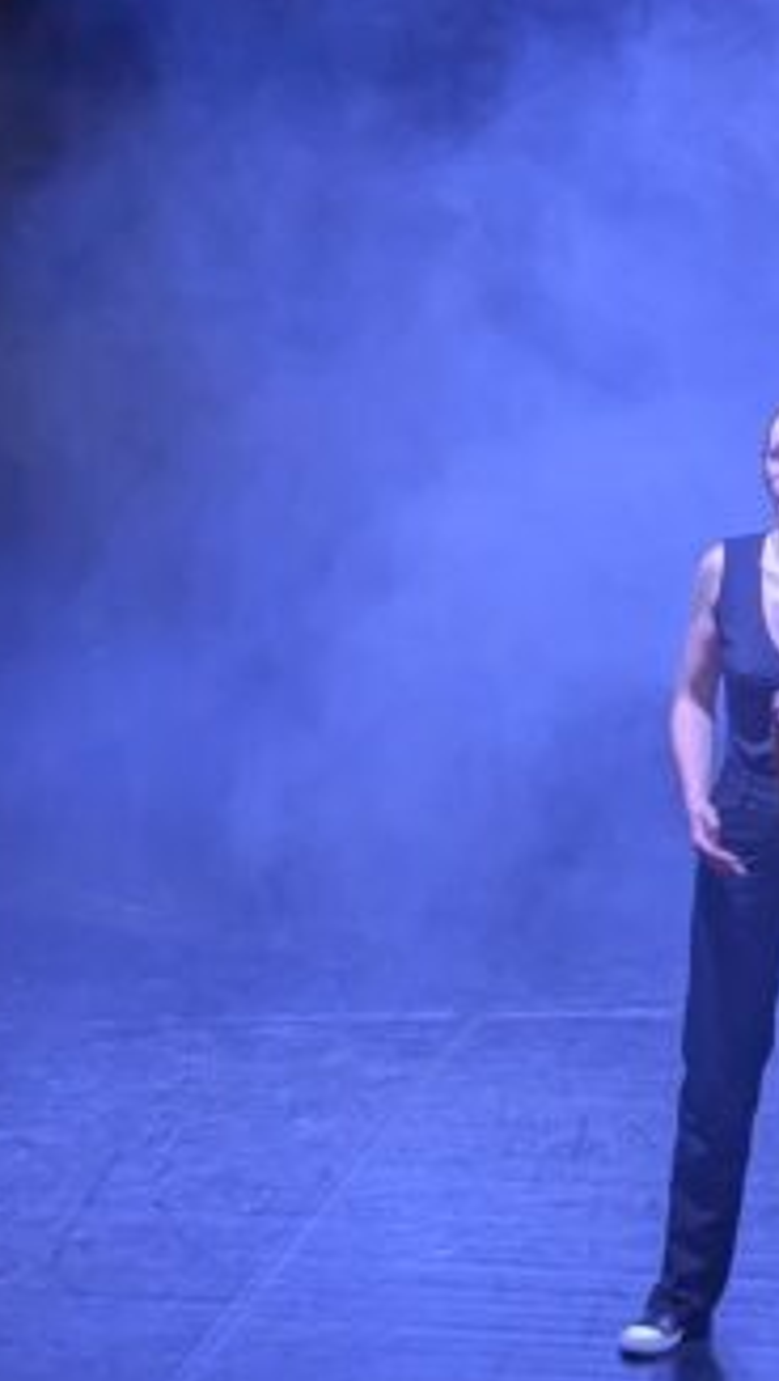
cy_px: 443
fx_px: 5641
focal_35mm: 154
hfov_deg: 7.8
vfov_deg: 13.9
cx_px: 1164
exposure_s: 1/99.9
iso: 360
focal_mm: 6.81
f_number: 1.85
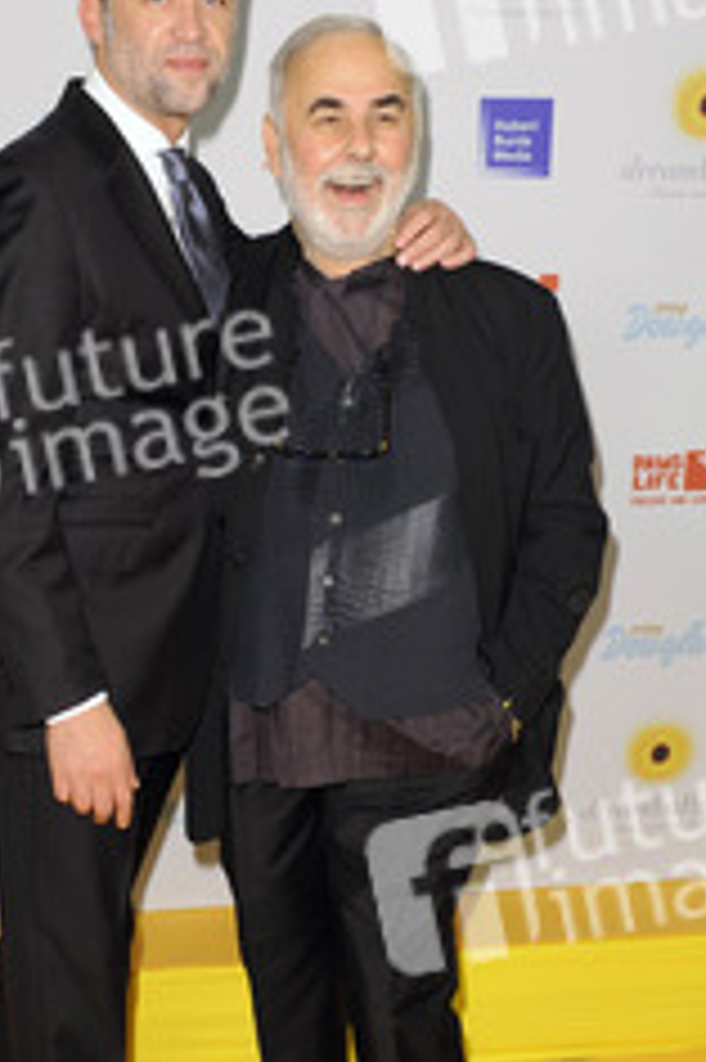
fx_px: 1797
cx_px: 189
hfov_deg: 22.1
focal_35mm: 61
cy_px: 644
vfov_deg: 32.8
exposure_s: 1/160
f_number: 5.6
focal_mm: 36
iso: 800
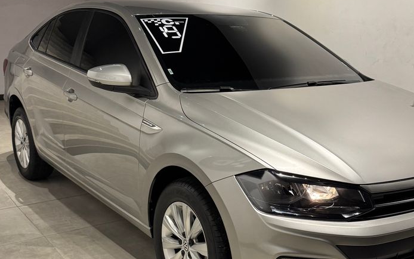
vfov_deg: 36.2
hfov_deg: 54.9
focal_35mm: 35
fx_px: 395
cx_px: 250
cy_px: 149
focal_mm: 6.76
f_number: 1.78
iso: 250
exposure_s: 1/60
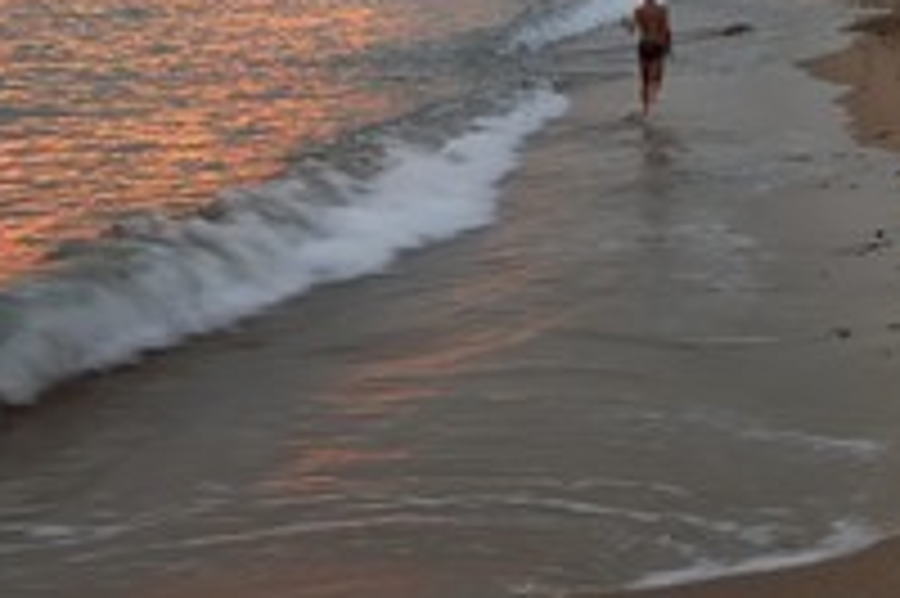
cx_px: 464
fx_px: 1574
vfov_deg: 21.2
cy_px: 99
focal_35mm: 63
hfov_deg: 31.9
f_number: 6.3
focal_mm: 30
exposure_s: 1/20
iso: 640
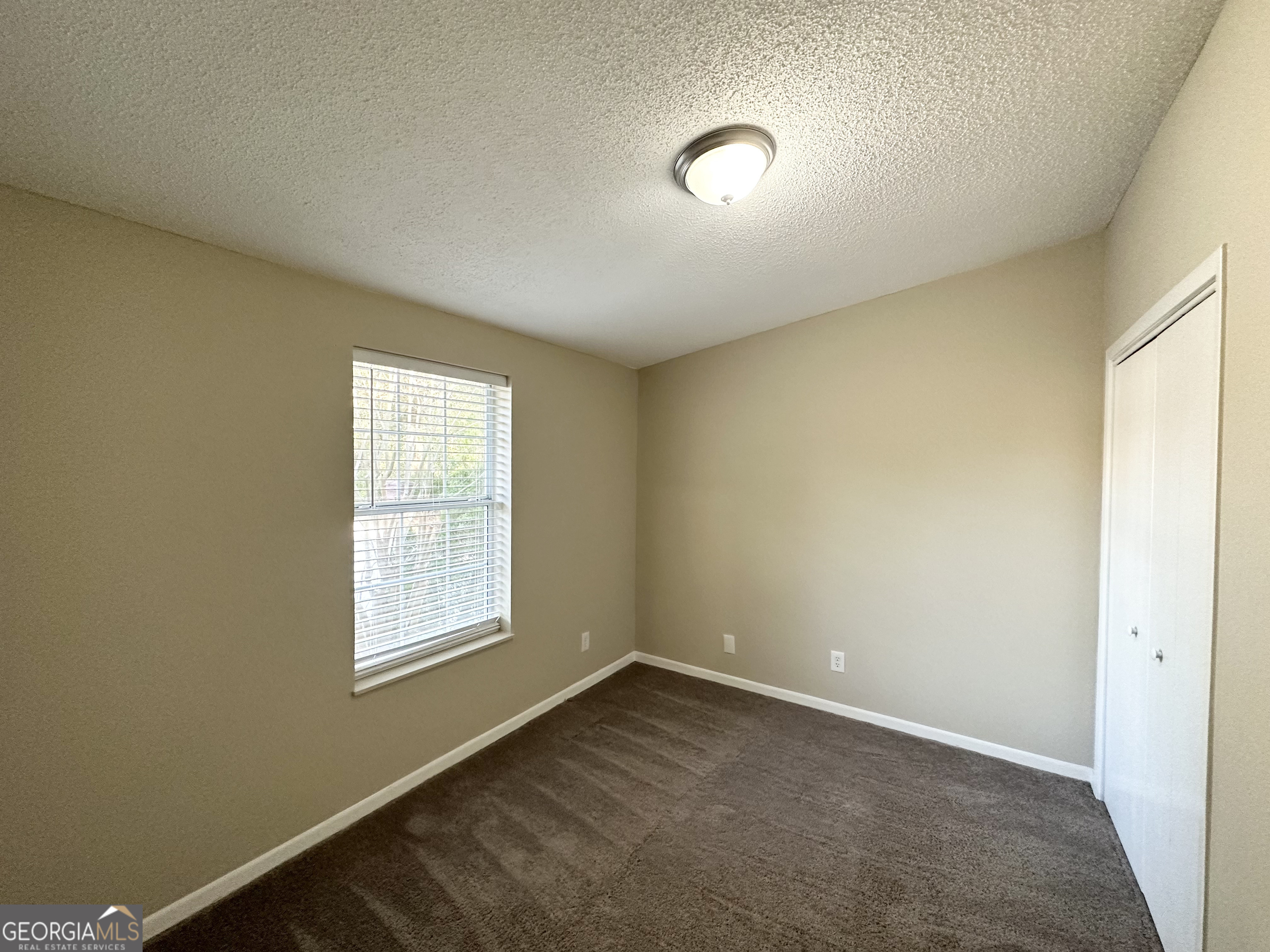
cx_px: 635
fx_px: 514
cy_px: 476
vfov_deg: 85.7
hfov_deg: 102.1
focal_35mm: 14
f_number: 2.2
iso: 320
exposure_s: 1/80
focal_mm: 2.22
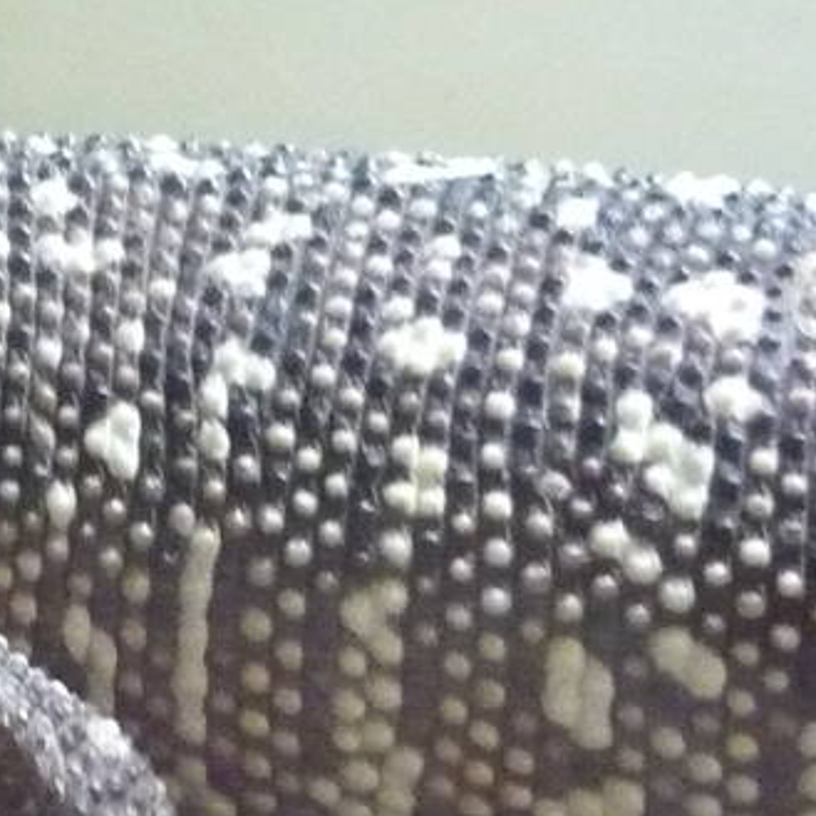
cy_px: 508
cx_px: -826
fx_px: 3787
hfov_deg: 11.1
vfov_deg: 12.3
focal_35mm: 142
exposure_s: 1/25
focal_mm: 5.5
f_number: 2.8
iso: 800
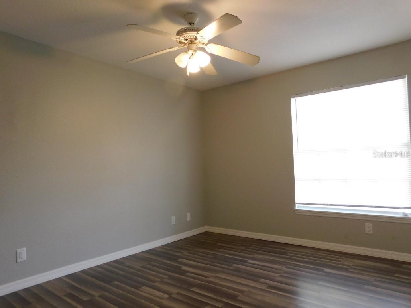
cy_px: 154
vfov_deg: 58.9
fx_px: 273
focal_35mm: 23
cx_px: 206
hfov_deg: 73.9
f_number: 3
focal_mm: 4
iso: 200
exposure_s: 1/30
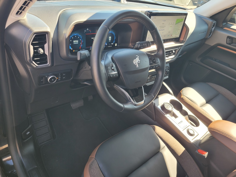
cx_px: 118
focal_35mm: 26
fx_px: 177
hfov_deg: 67.3
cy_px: 88
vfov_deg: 53.1
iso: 40
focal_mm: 5.4
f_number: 1.8
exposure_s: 1/117
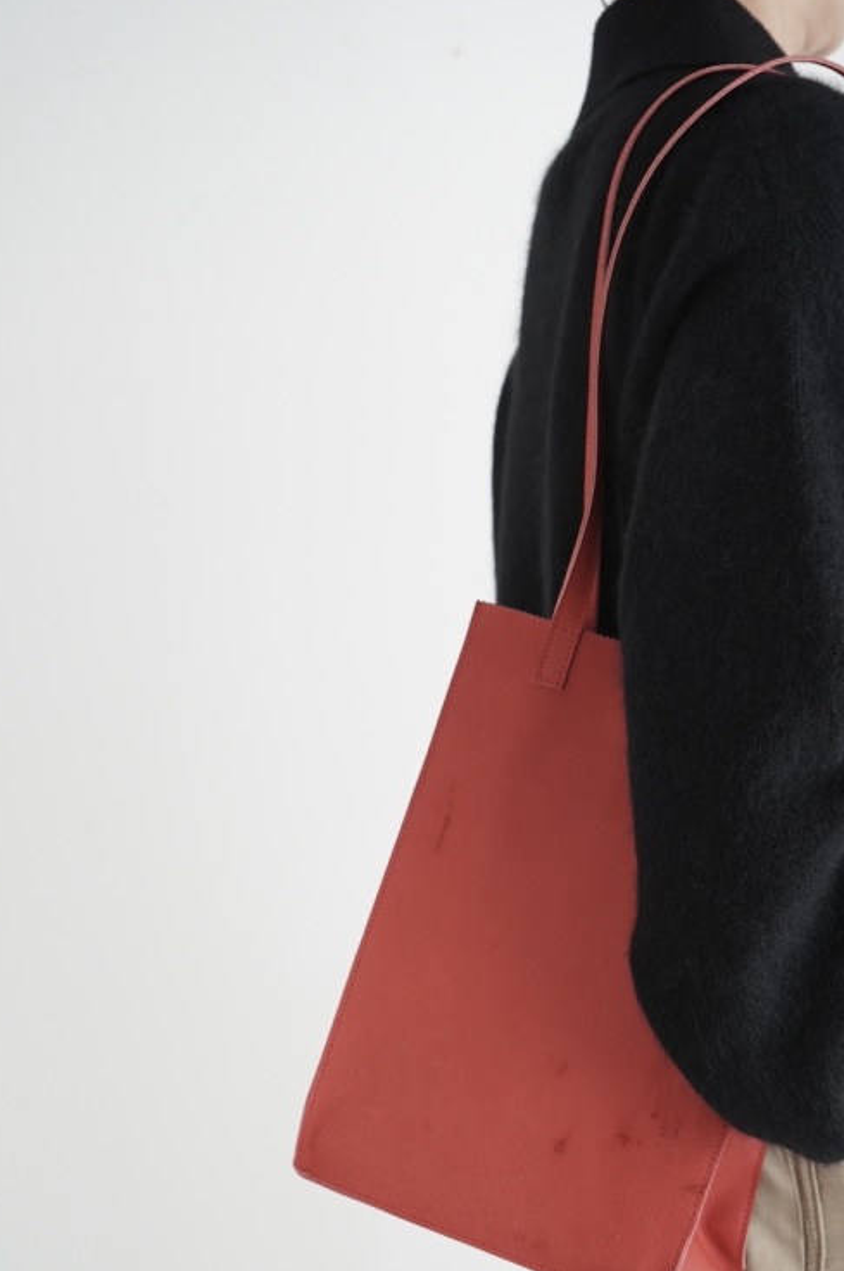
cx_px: 526
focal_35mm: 51
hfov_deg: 26.3
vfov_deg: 38.8
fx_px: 1798
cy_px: 753
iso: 1250
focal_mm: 39
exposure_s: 1/250
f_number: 6.3
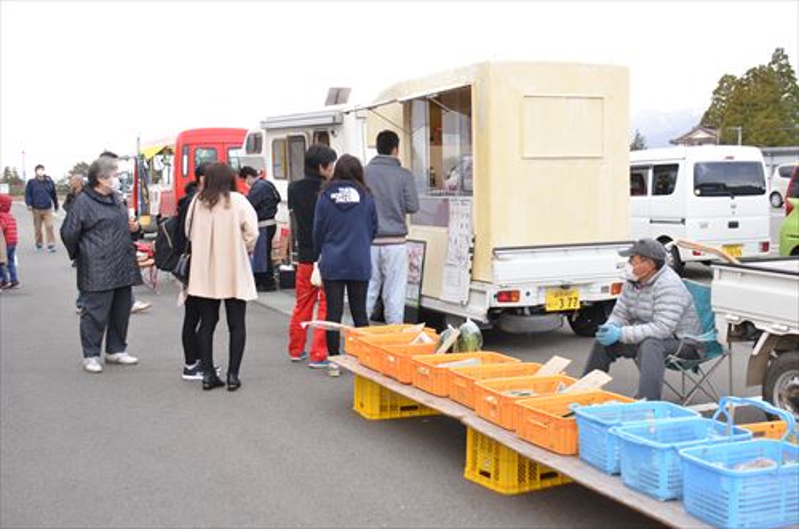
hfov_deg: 49.6
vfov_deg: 34.1
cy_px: 264
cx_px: 400
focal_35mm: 39
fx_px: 864
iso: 1400
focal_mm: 26
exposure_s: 1/200
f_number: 5.6
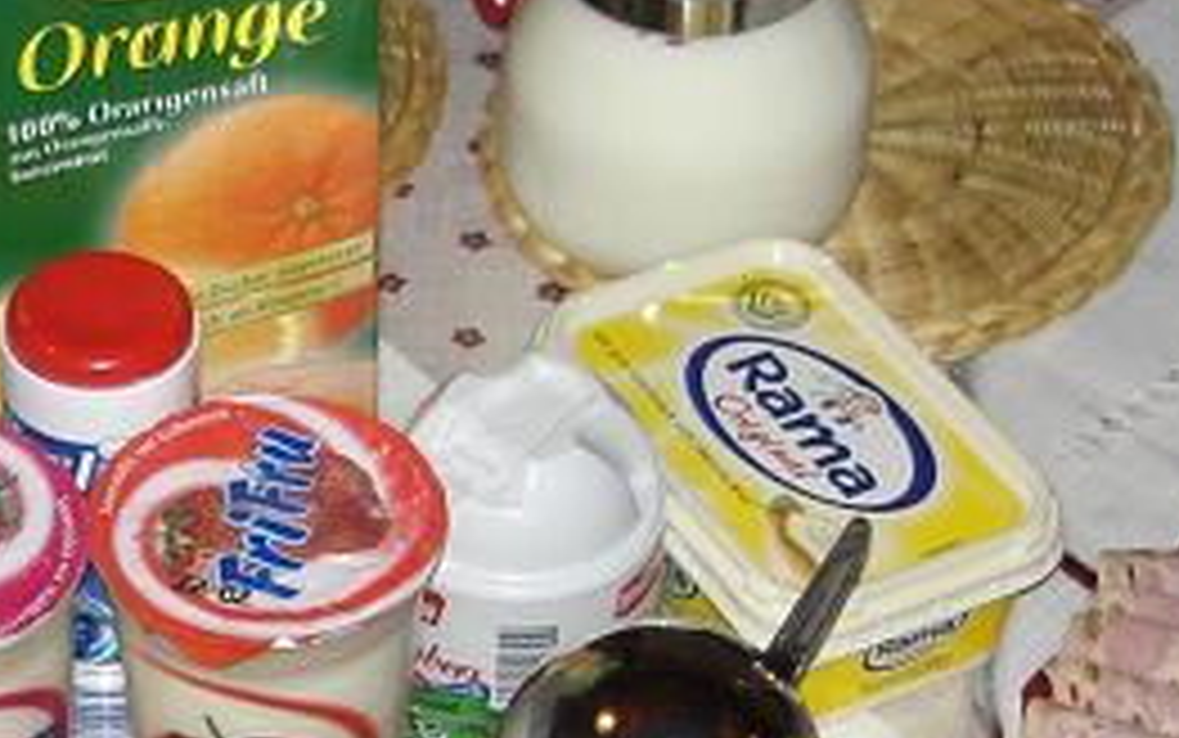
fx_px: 3954
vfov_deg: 10.4
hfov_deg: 16.5
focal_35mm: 123
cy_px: 940
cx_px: -54
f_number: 3.1
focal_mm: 6.3
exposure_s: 1/60
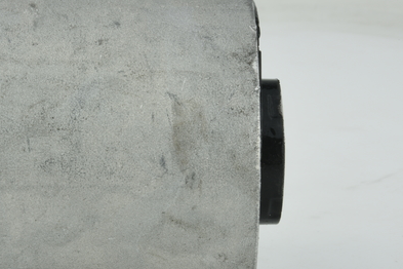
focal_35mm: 110
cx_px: 114
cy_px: 175
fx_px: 1231
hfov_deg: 18.5
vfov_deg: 12.4
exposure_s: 1/2.5
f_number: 36
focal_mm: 60
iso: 64
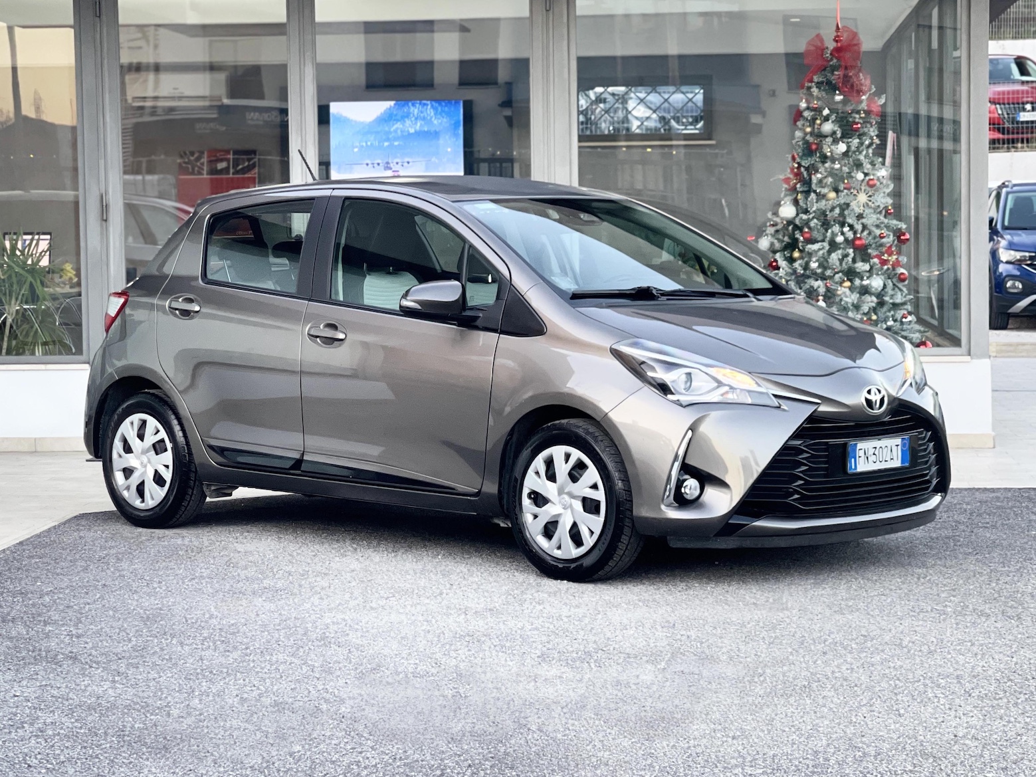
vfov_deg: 22.9
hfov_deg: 30.3
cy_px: 388
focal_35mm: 64
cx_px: 518
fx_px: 1915
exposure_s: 1/121
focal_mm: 7.5
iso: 160
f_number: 2.2
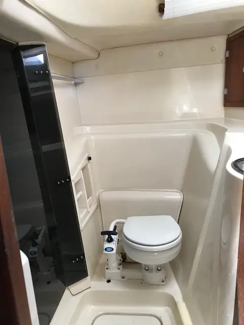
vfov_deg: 63.4
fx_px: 263
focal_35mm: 28
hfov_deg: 49.7
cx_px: 122
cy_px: 162
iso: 25
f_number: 1.8
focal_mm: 3.99
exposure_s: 1/40
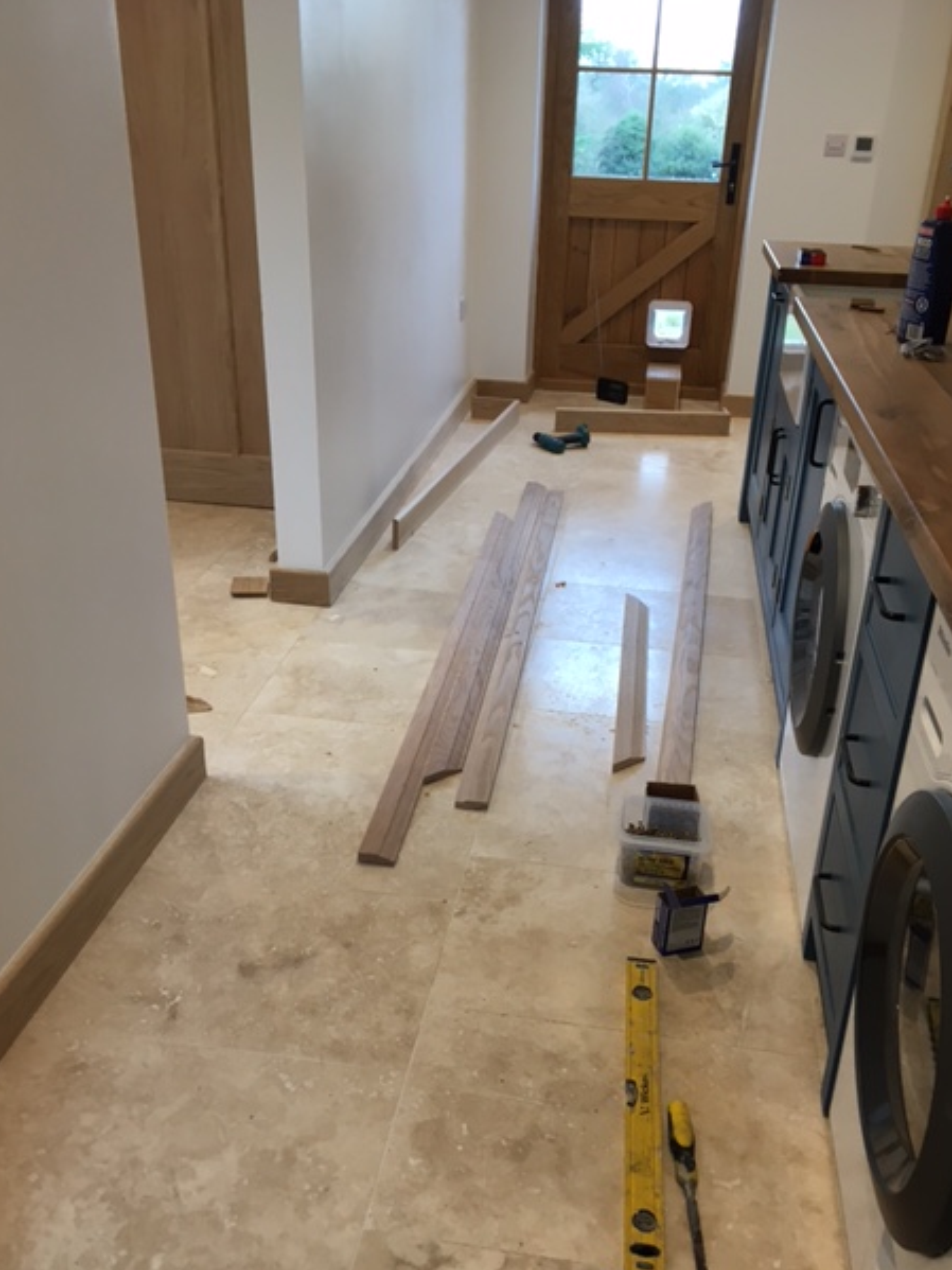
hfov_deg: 45.4
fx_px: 1137
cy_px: 662
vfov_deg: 58.3
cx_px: 498
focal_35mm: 31
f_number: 2.2
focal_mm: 4.15
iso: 32
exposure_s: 1/33
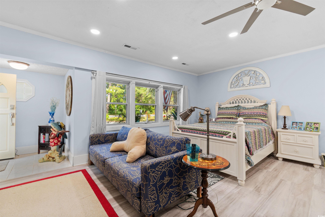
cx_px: 162
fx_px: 135
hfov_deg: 100.4
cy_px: 108
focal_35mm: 15
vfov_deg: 77.3
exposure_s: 1/4
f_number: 4.5
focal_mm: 10
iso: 100
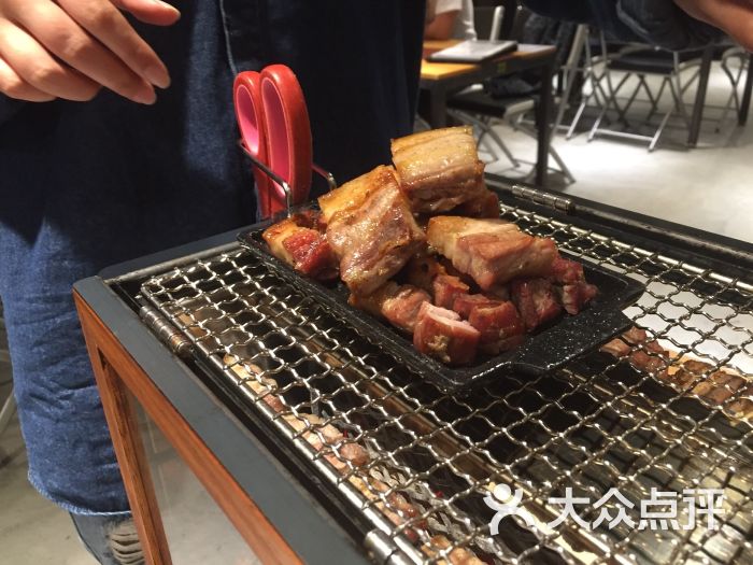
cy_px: 282
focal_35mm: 29
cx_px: 376
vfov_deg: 48.2
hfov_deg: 61.7
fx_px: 631
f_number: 2.2
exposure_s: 1/33
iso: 200
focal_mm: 4.15
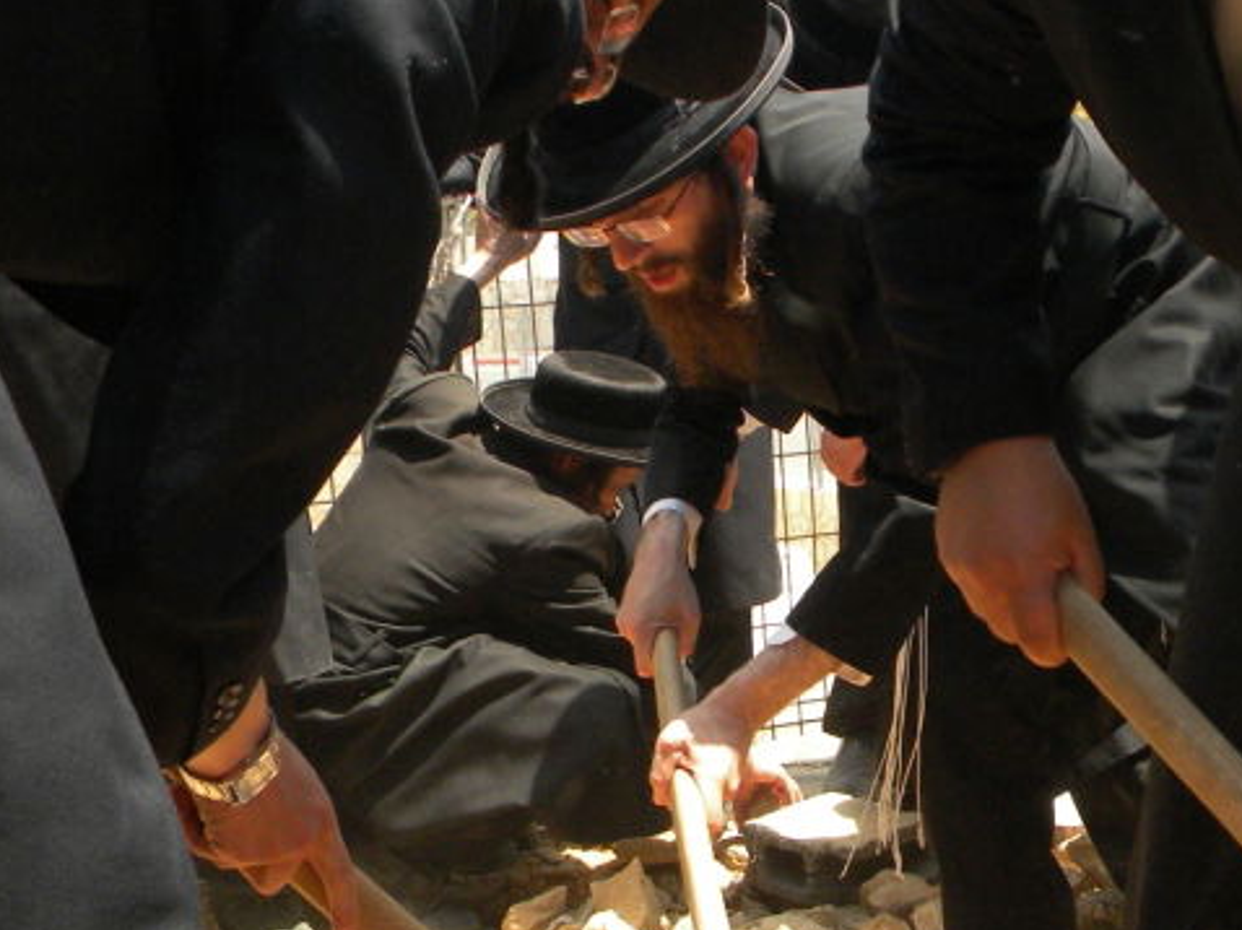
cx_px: 925
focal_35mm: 60
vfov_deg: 24.4
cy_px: 530
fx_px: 2152
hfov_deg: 31.6
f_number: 3.5
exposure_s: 1/534
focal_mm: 5
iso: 146
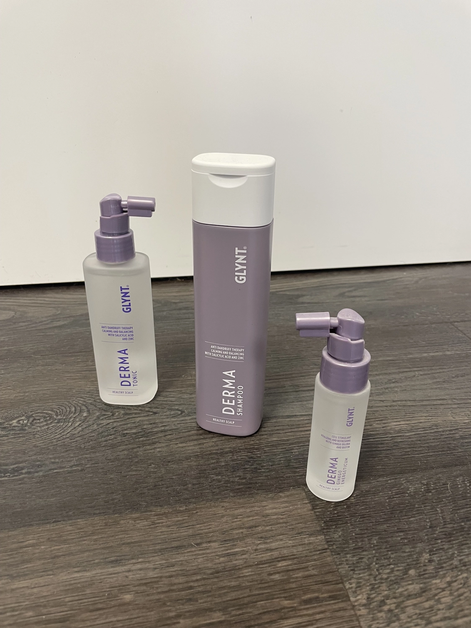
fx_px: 472
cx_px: 236
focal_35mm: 26
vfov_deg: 67.3
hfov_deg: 53.1
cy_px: 314
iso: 100
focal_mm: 4.2
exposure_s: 1/50
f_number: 1.6
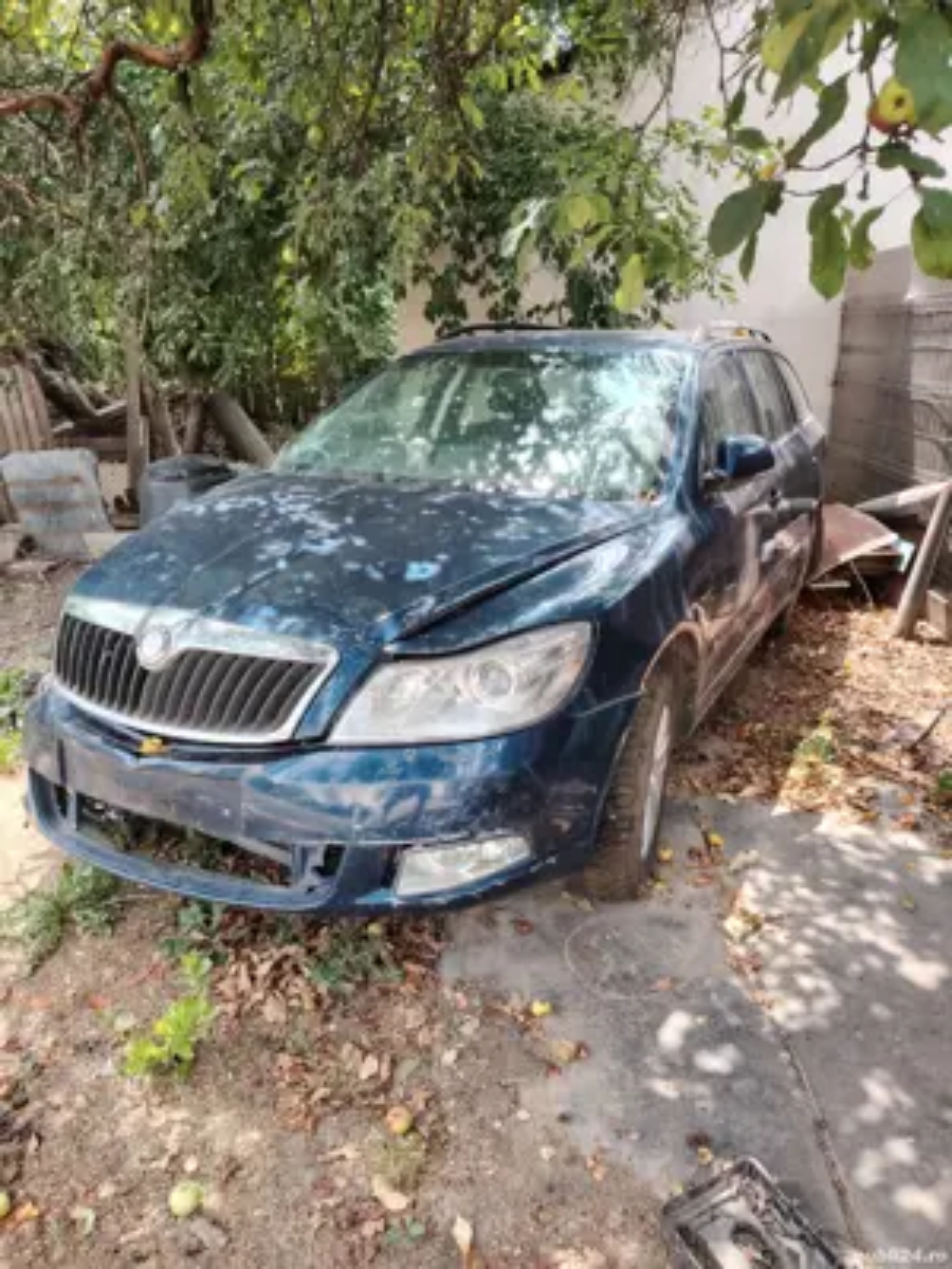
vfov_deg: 71.6
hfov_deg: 56.8
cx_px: 476
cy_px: 634
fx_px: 880
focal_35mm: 24
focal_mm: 5.25
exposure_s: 1/900
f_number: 1.75
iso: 734
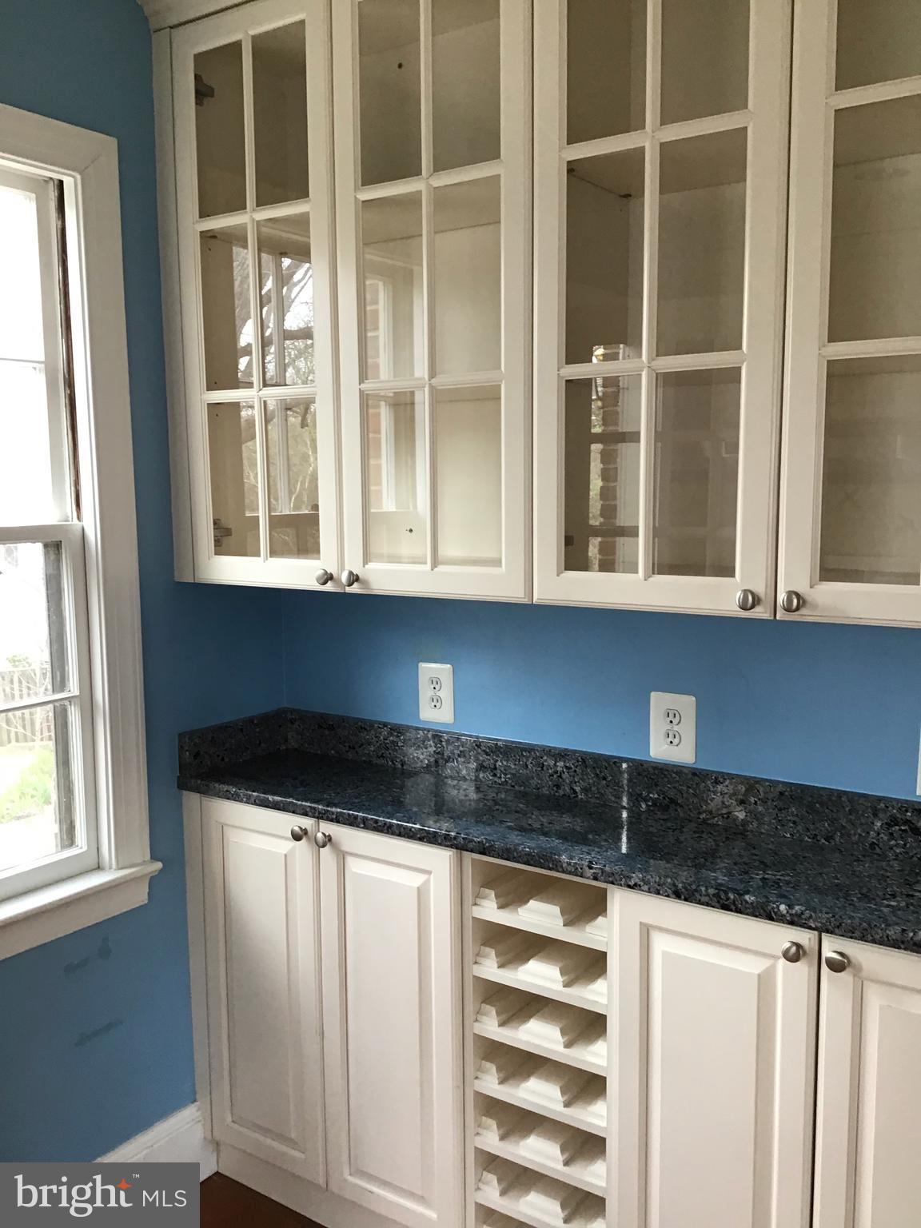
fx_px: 1100
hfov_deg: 45.4
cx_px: 460
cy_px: 614
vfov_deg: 58.4
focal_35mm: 31
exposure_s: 1/30
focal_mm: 3.3
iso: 50
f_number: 2.4
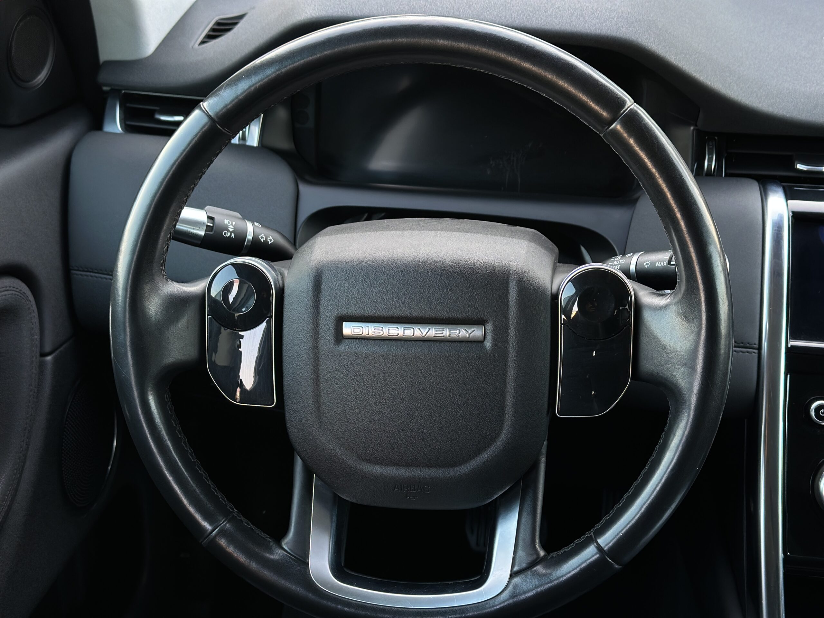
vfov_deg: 30.3
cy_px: 309
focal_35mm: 48
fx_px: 1143
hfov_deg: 39.7
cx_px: 412
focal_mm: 6.86
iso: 125
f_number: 1.78
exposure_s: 1/82
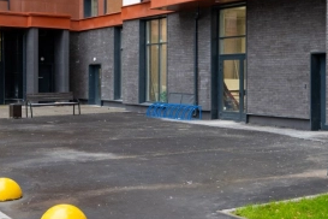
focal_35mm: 55
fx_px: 501
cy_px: -25
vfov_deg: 23.1
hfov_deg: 36.2
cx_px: 144
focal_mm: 23
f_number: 5.6
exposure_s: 1/60
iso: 640
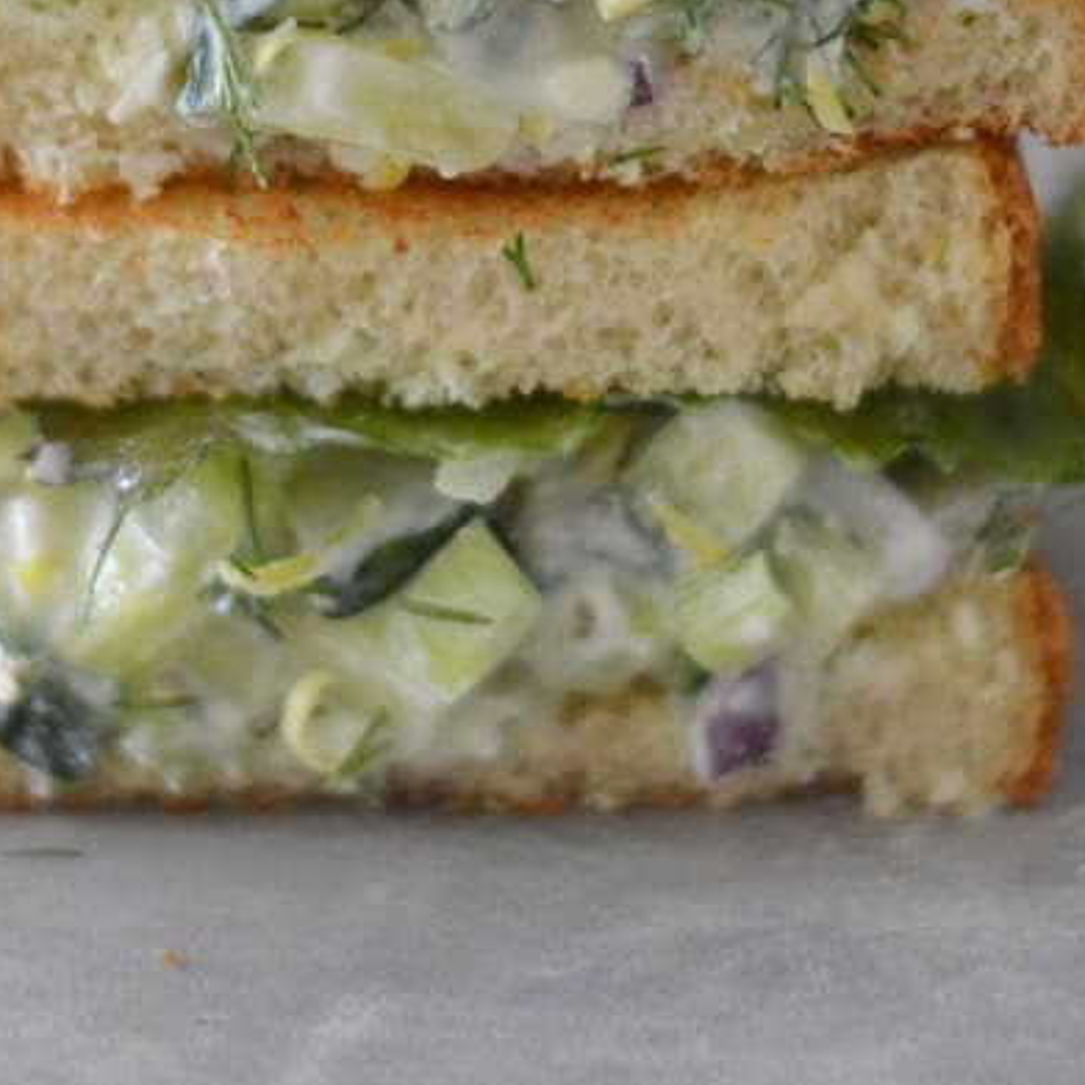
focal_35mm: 147
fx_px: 5213
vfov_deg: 11.8
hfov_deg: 11.9
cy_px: 3
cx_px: 419
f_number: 2
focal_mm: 50
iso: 1800
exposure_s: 1/500
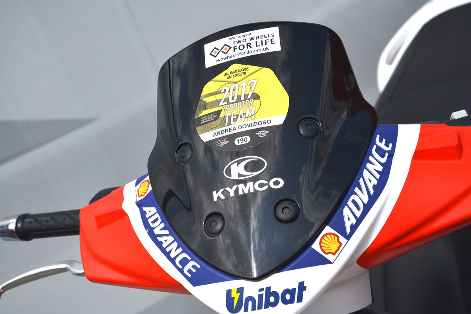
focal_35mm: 70
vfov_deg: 19.5
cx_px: 236
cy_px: 157
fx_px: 916
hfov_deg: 28.8
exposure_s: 1/1250
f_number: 8
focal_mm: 70
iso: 200
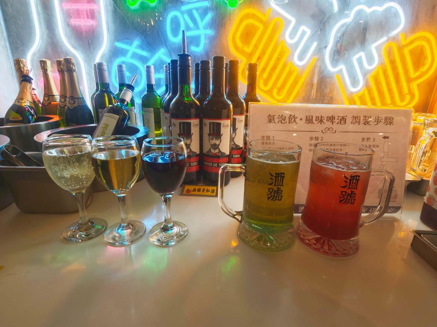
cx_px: 218
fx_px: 215
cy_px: 164
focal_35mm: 17
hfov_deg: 91.0
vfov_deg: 74.7
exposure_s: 1/60
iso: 100
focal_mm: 2.03
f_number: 1.8
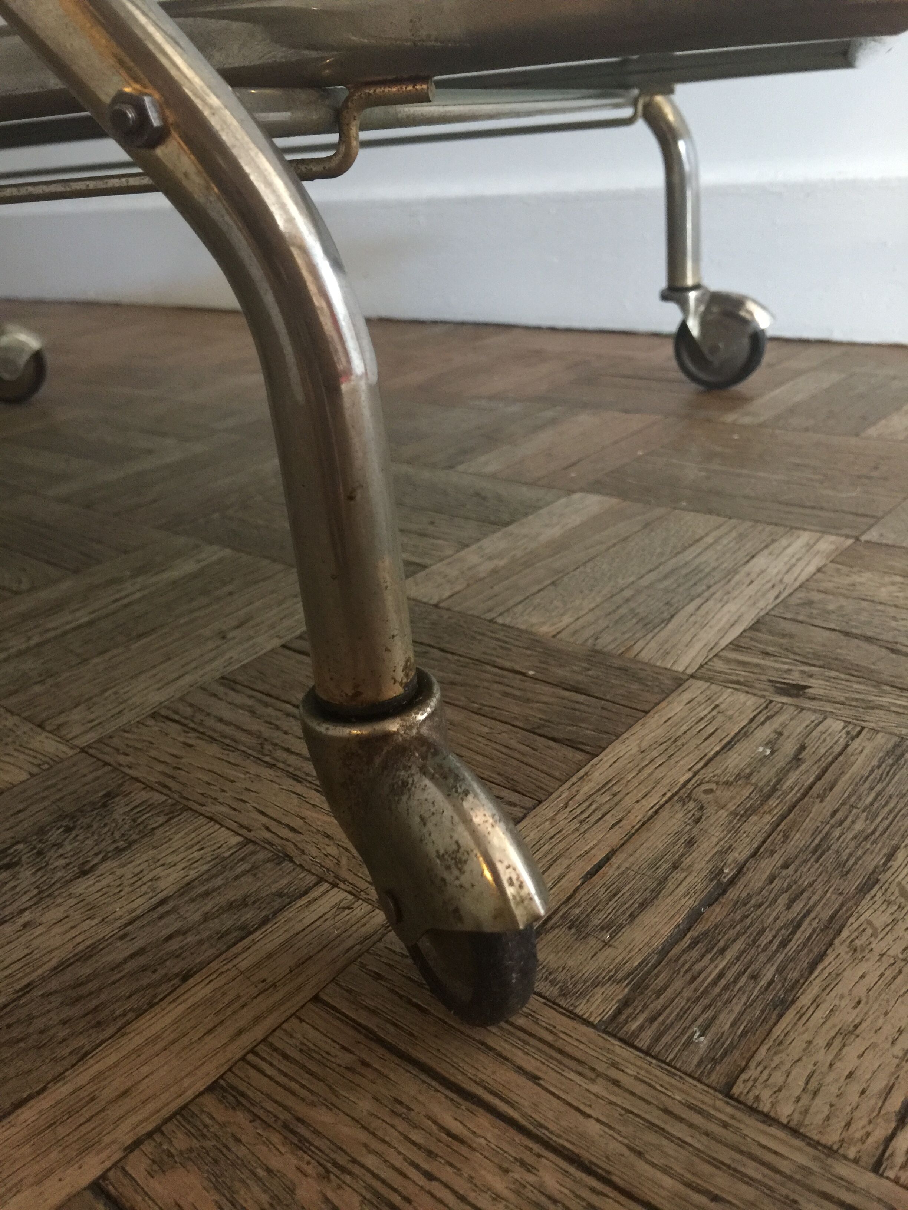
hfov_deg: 48.2
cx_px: 454
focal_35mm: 29
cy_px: 605
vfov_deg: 61.7
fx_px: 1014
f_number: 2.2
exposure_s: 1/8
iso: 125
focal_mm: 4.15
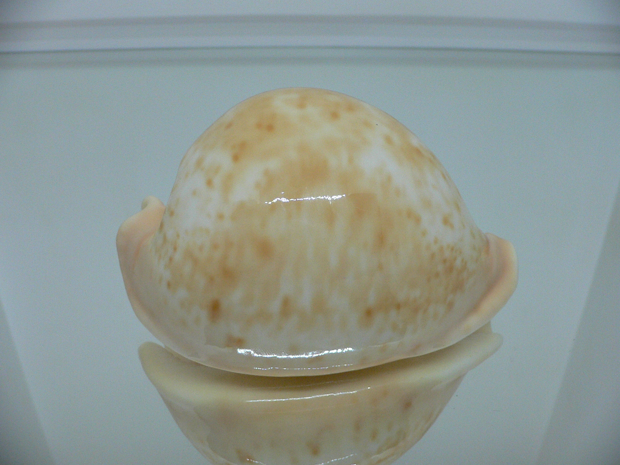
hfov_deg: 52.6
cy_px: 232
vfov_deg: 40.7
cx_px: 310
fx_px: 627
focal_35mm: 35
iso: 200
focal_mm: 4.6
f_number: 2.8
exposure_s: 1/60
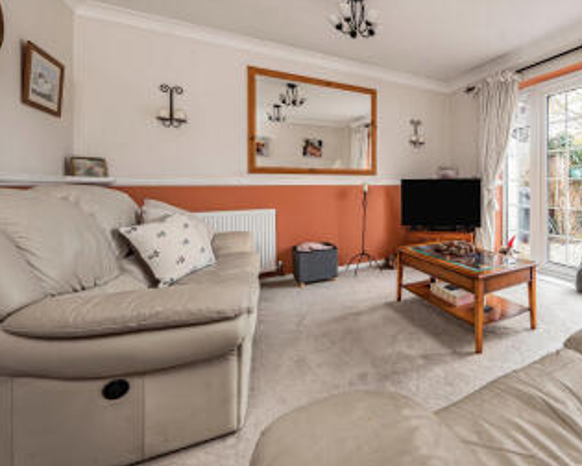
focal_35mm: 17
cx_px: 438
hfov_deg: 82.4
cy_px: 184
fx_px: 293
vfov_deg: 76.0
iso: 320
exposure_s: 1/13
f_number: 9
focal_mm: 12
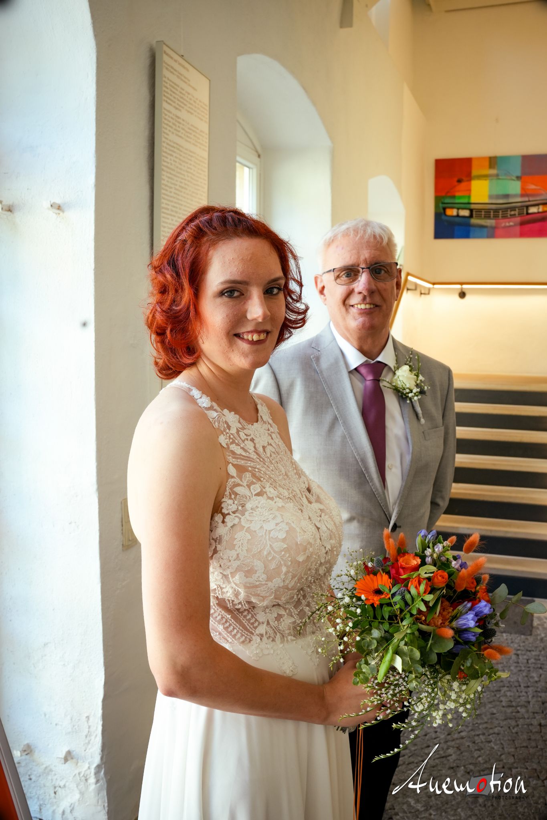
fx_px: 798
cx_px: 274
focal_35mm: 35
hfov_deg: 37.8
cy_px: 410
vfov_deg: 54.4
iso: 800
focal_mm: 35
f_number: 8
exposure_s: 1/40
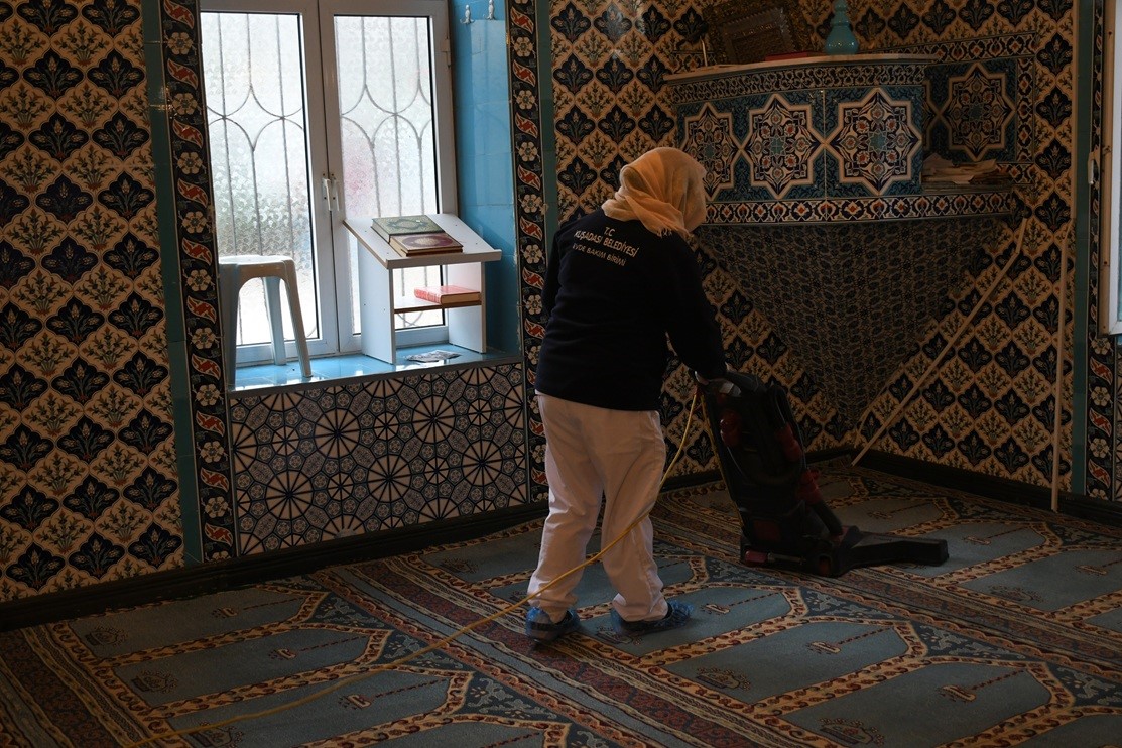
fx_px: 1402
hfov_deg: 43.6
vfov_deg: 29.9
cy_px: 374
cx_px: 561
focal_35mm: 45
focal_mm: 30
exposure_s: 1/60
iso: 1250
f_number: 5
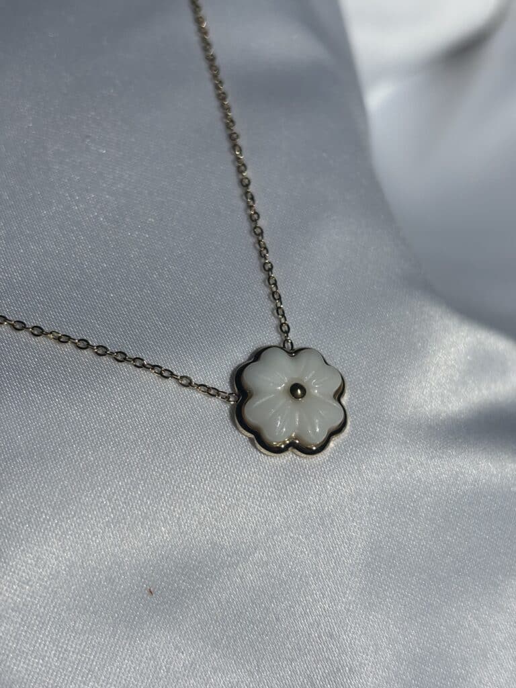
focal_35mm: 52
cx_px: 258
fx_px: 1034
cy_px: 344
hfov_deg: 28.0
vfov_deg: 36.8
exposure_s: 1/7692
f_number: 1.6
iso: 25
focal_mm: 5.96
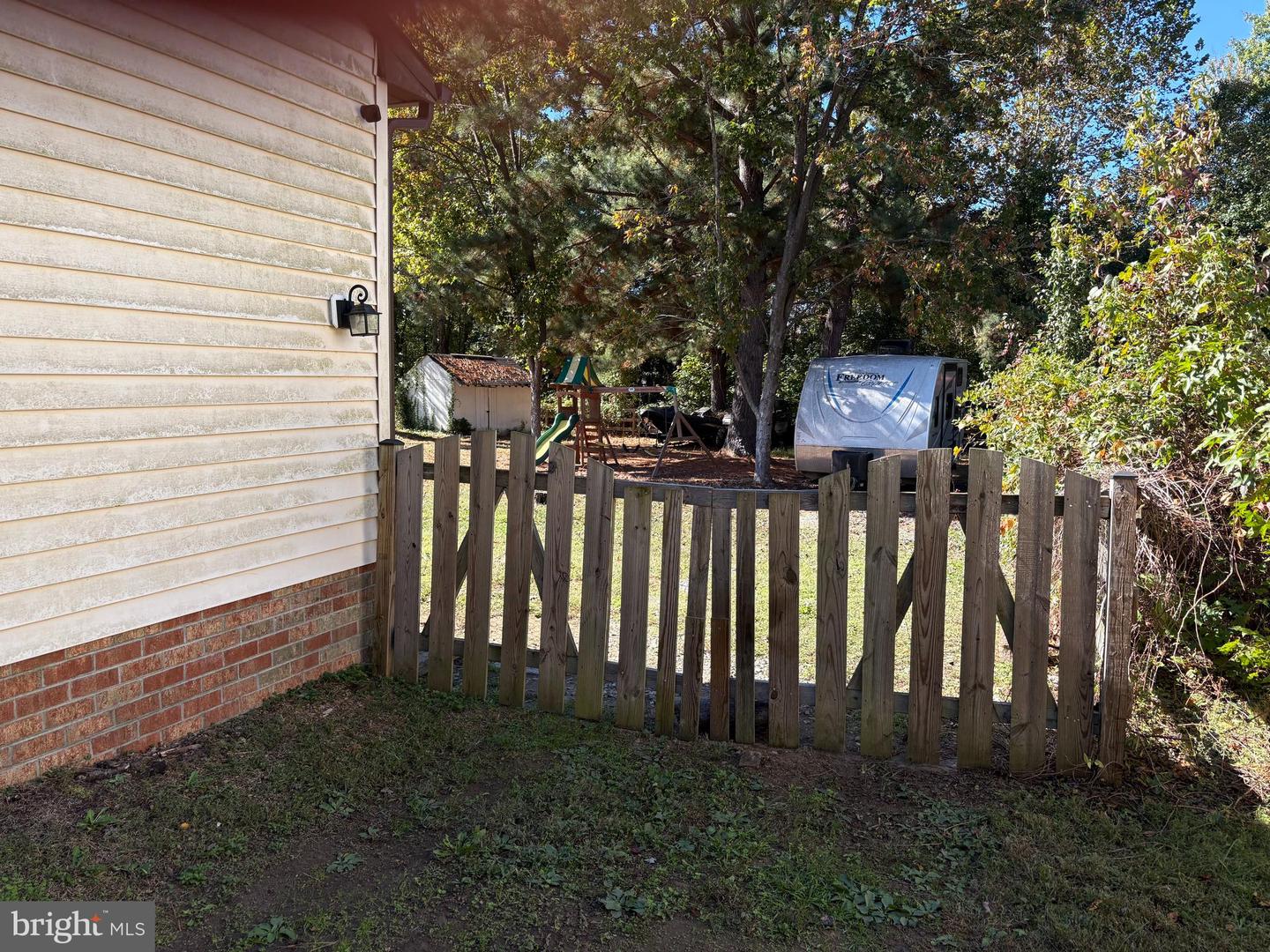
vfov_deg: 53.1
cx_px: 635
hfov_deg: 67.3
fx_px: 954
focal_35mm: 26
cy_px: 476
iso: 50
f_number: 1.6
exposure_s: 1/782
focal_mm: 5.96
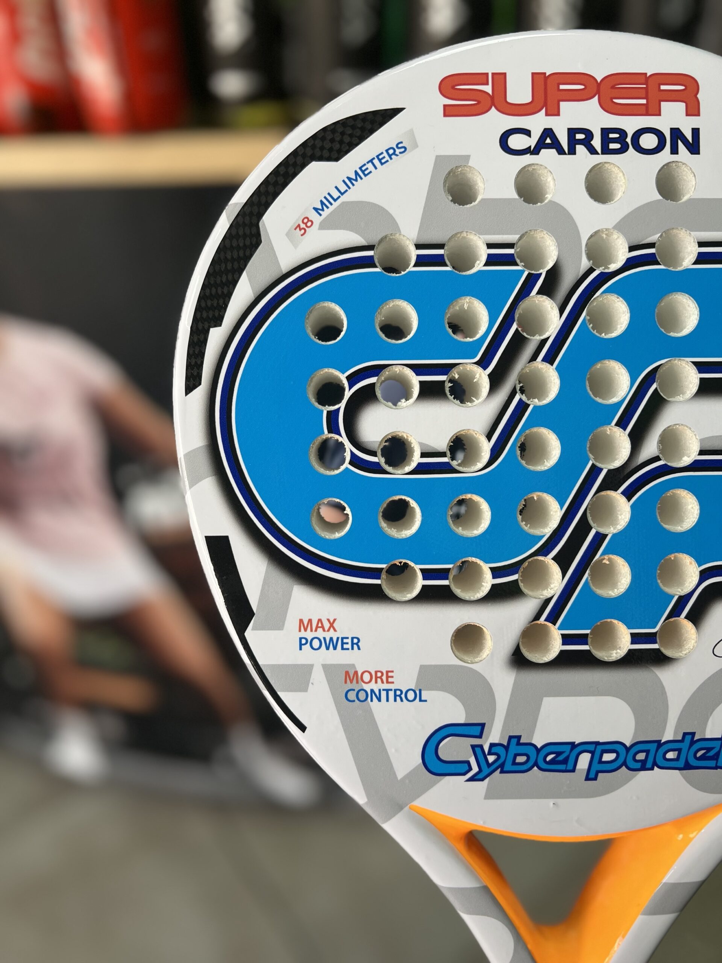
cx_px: 361
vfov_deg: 67.3
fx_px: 723
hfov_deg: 53.1
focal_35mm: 26
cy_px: 482
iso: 40
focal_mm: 5.7
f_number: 1.5
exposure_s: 1/121
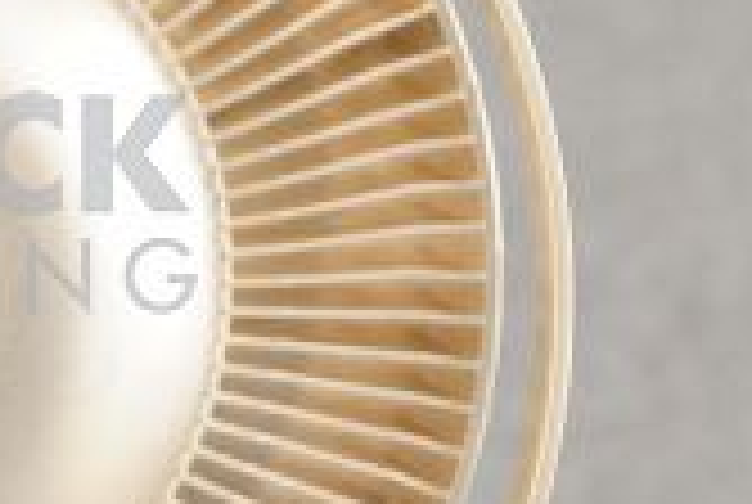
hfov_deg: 11.2
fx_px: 3746
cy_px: 205
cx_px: -252
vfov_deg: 7.7
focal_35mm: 179
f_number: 9
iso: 1600
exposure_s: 1/125
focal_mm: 50
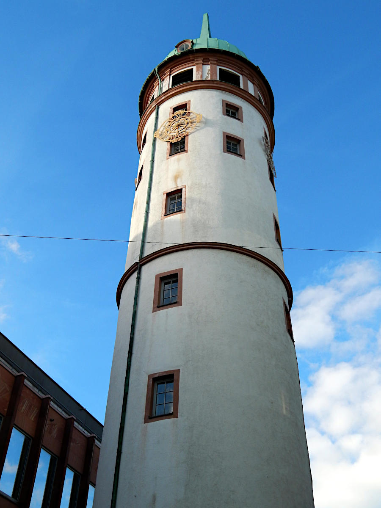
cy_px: 254
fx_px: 558
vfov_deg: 49.0
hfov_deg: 37.7
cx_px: 190
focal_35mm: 38
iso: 125
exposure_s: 1/800
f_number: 3.4
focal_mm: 6.8
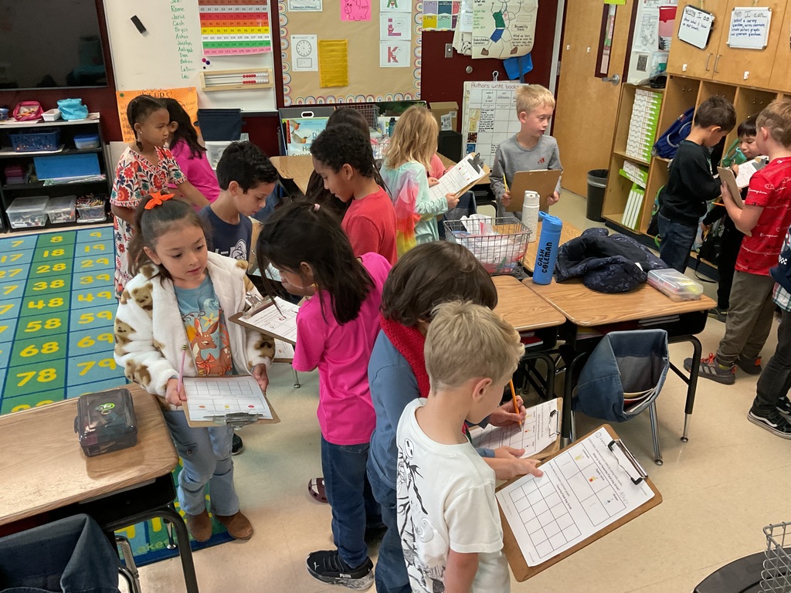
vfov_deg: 48.2
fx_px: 663
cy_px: 296
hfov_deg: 61.7
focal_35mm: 29
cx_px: 396
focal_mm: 3
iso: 160
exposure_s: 1/60
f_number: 1.8
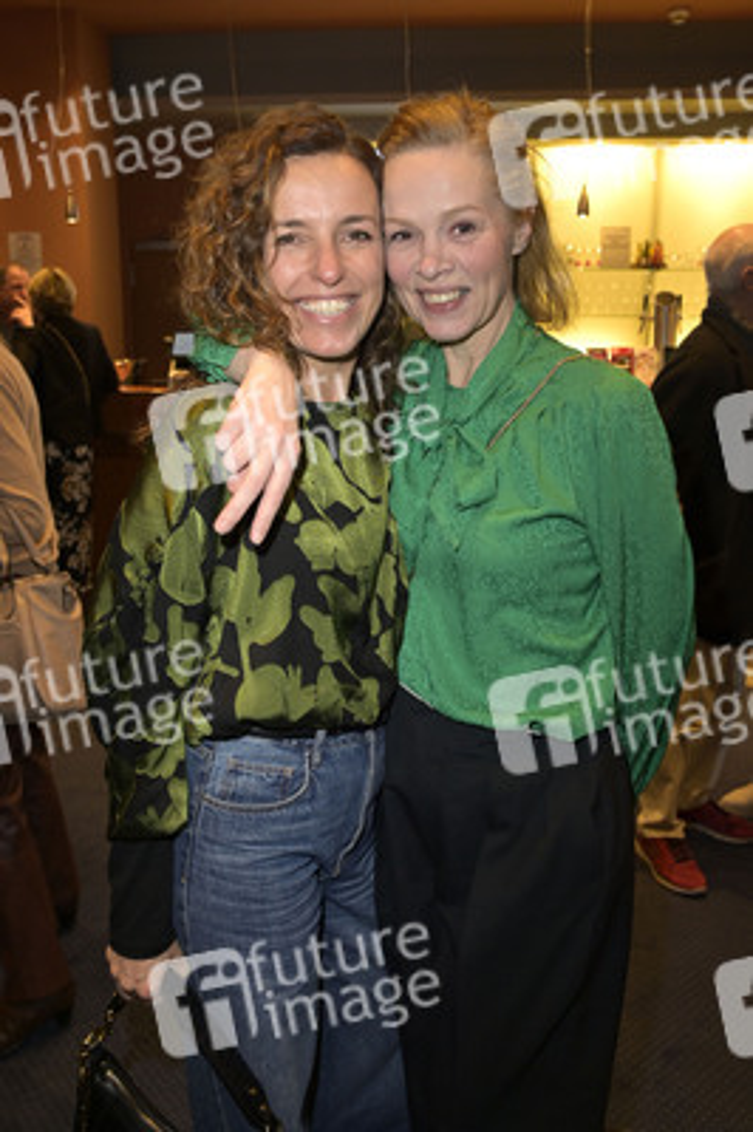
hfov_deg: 46.3
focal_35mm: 28
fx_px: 880
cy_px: 566
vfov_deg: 65.5
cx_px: 376
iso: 2000
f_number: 5.6
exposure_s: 1/80
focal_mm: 28
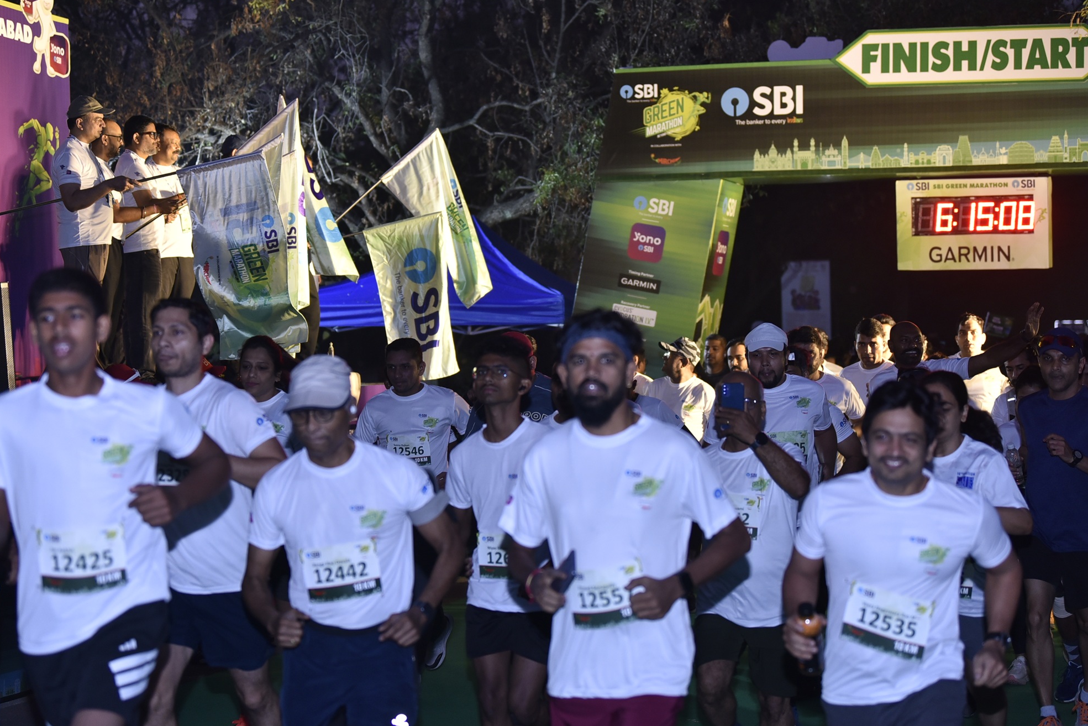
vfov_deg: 17.1
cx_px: 545
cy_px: 331
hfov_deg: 25.4
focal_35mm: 80
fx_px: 2418
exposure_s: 1/160
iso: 1000
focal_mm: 70
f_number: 2.8
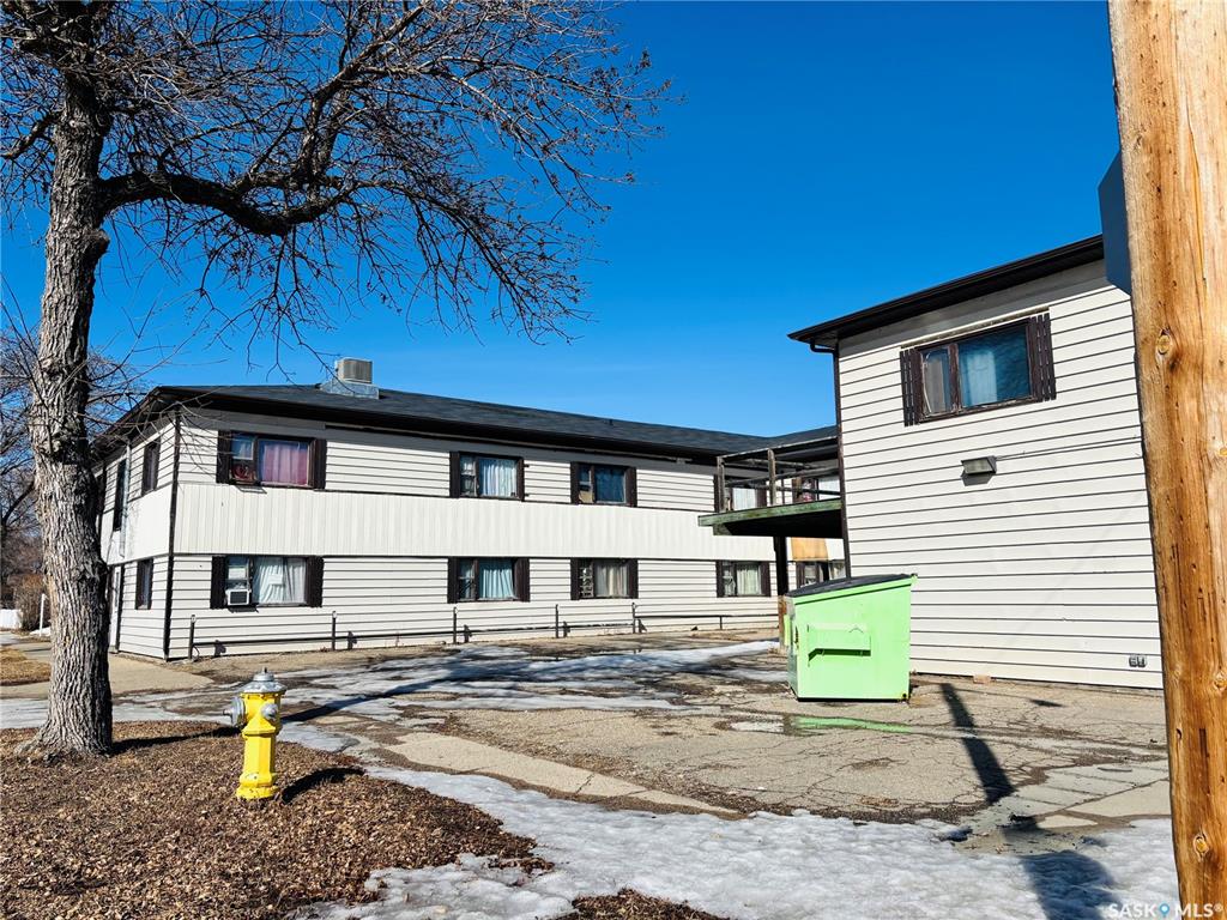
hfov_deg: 67.3
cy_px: 460
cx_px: 614
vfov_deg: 53.1
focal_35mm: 26
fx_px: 922
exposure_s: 1/7692
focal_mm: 5.96
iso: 50
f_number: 1.6
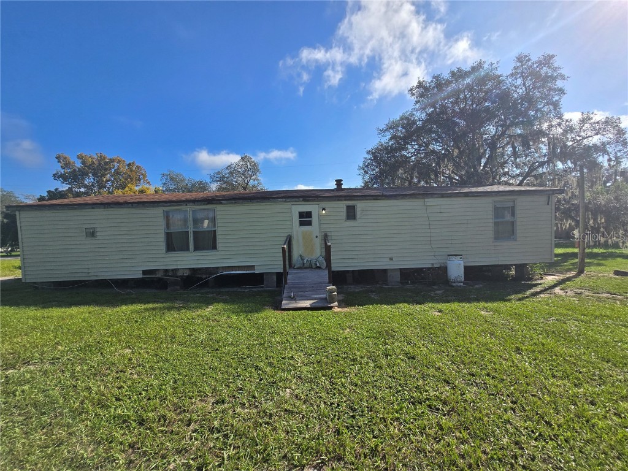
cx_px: 314
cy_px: 236
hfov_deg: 106.2
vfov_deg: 89.9
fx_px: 236
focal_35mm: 13
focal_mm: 2.2
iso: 50
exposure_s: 1/3502
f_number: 2.2
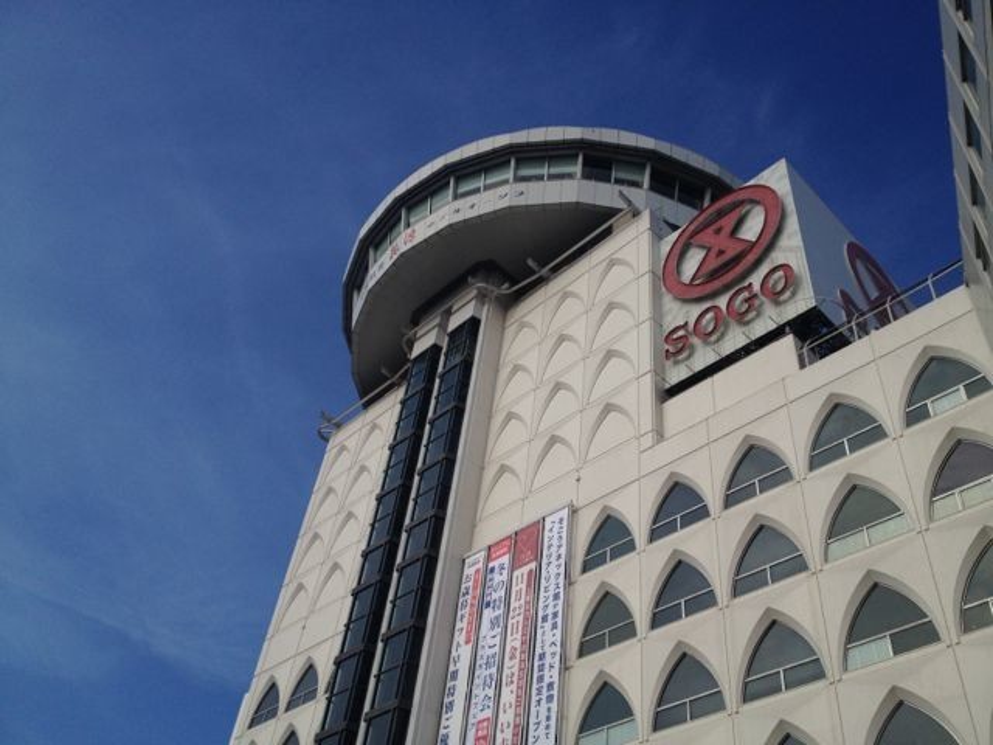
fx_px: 1004
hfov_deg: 52.6
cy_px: 372
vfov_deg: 40.7
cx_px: 496
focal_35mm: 35
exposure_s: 1/3247
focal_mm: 4.28
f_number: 2.4
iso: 50
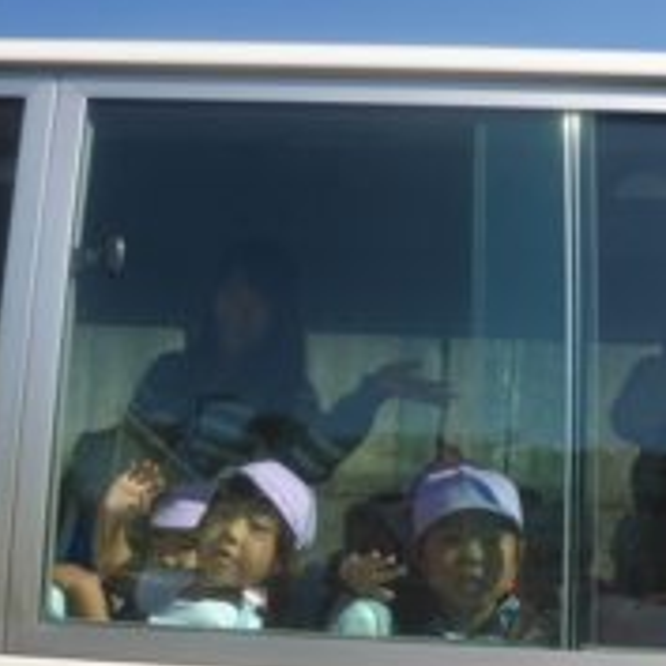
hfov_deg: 34.6
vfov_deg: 34.2
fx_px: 1067
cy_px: 470
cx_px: 275
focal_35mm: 49
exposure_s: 1/1000
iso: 100
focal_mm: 4.9
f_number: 3.3
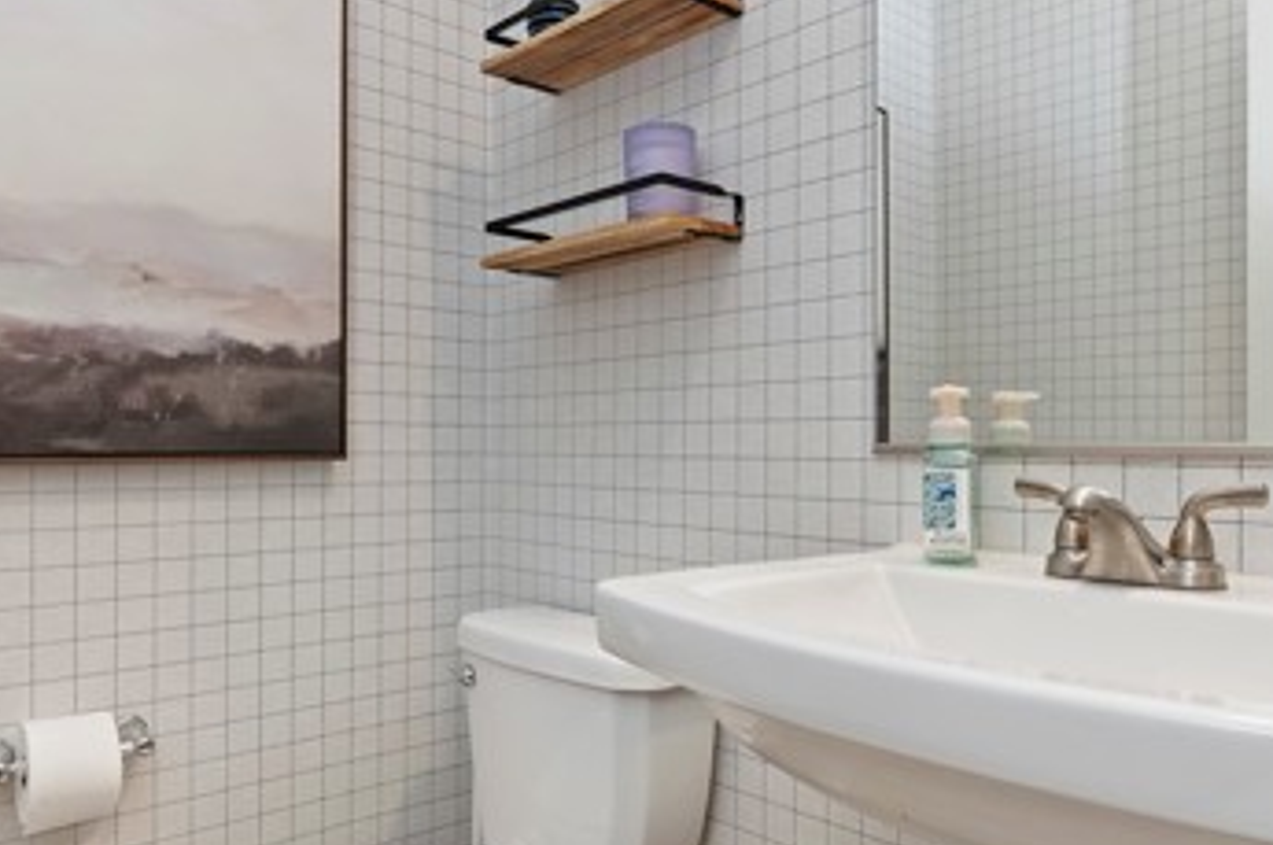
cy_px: 502
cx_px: 620
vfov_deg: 49.2
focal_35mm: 26
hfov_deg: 69.5
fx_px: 918
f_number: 10
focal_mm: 14
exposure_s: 1/6
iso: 500
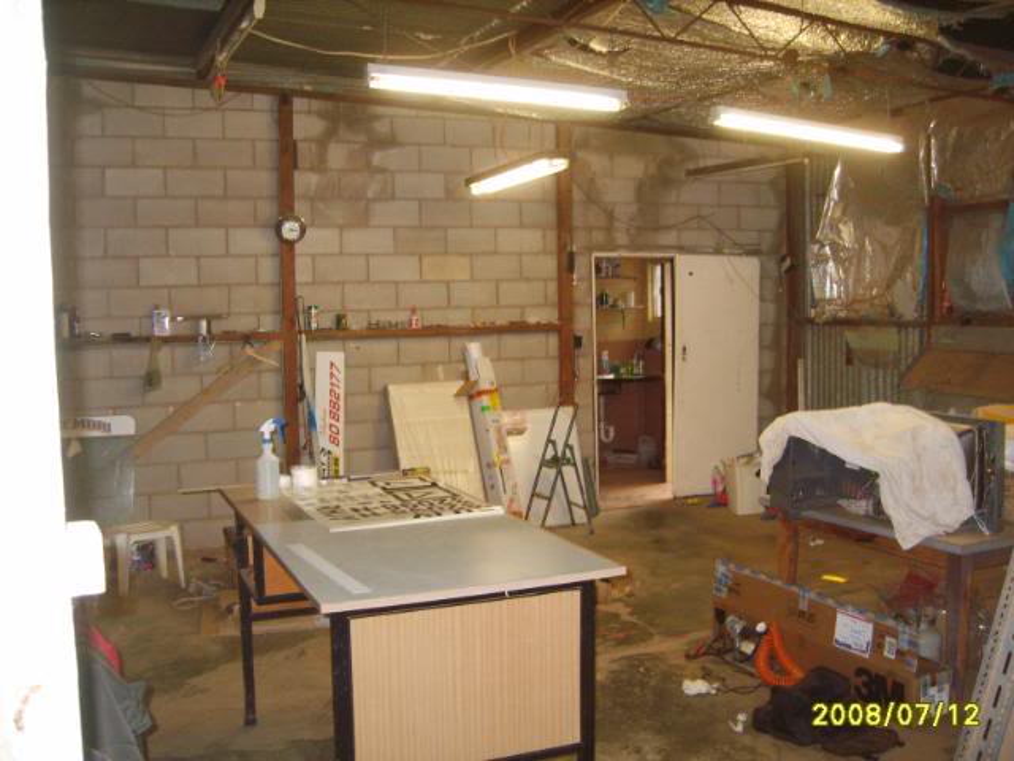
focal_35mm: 35
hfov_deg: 52.6
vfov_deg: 40.7
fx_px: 1025
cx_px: 507
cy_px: 380
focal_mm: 7.4
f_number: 2.8
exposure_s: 1/30
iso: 235
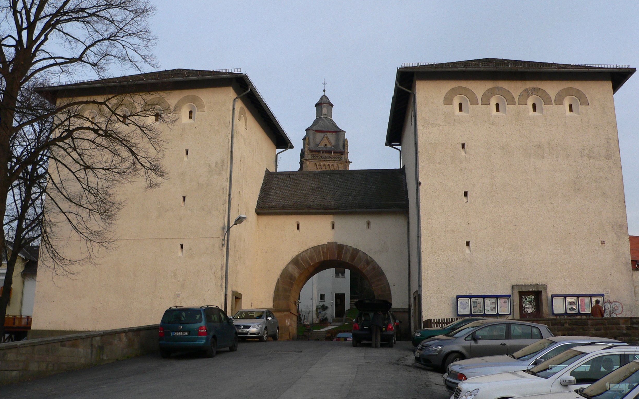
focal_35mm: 39
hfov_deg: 50.4
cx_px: 316
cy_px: 179
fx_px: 679
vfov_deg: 32.7
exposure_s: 1/250
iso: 100
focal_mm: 6
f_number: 2.8
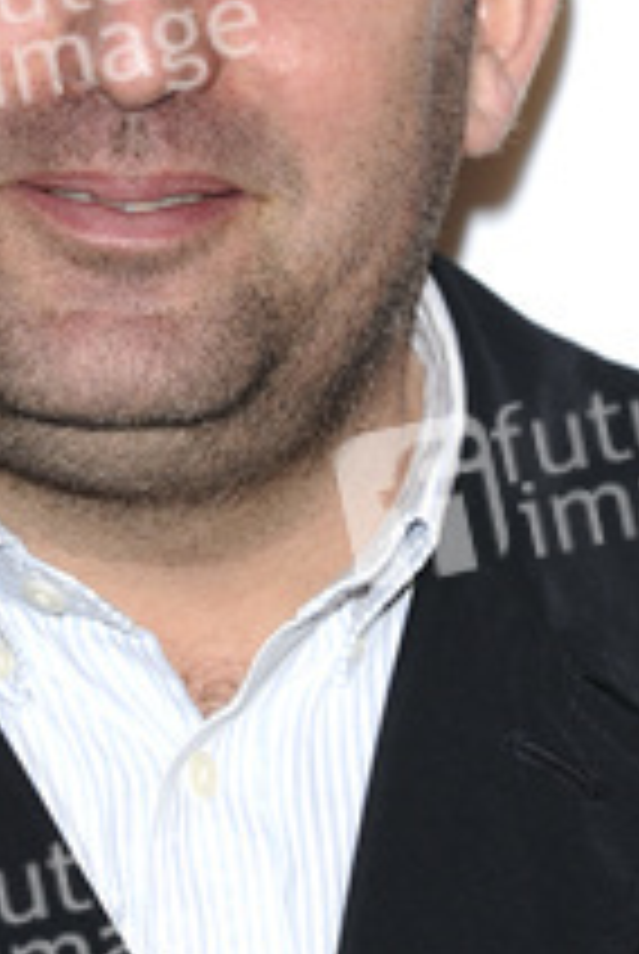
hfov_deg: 5.3
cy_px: 256
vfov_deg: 7.9
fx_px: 6899
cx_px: 160
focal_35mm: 260
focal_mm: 92
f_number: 4.5
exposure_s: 1/160
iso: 320
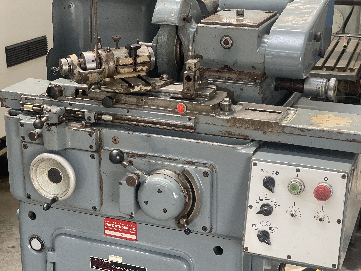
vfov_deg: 22.9
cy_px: 136
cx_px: 180
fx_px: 667
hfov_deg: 30.3
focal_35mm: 64
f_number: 2.2
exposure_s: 1/121
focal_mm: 7.5
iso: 250
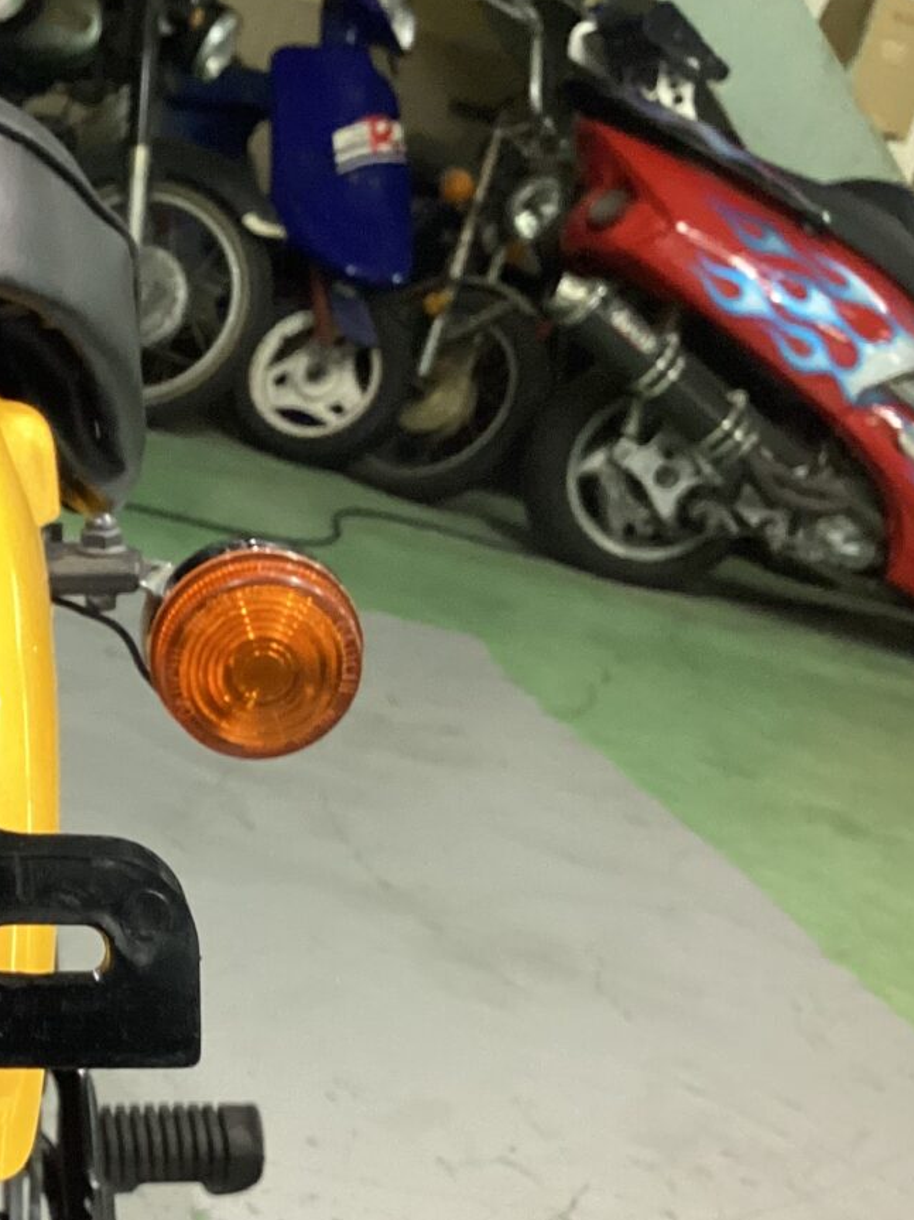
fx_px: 2430
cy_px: 755
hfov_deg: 19.6
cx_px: -278
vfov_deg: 28.1
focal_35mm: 69
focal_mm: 3.3
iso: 250
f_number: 2.4
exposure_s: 1/60
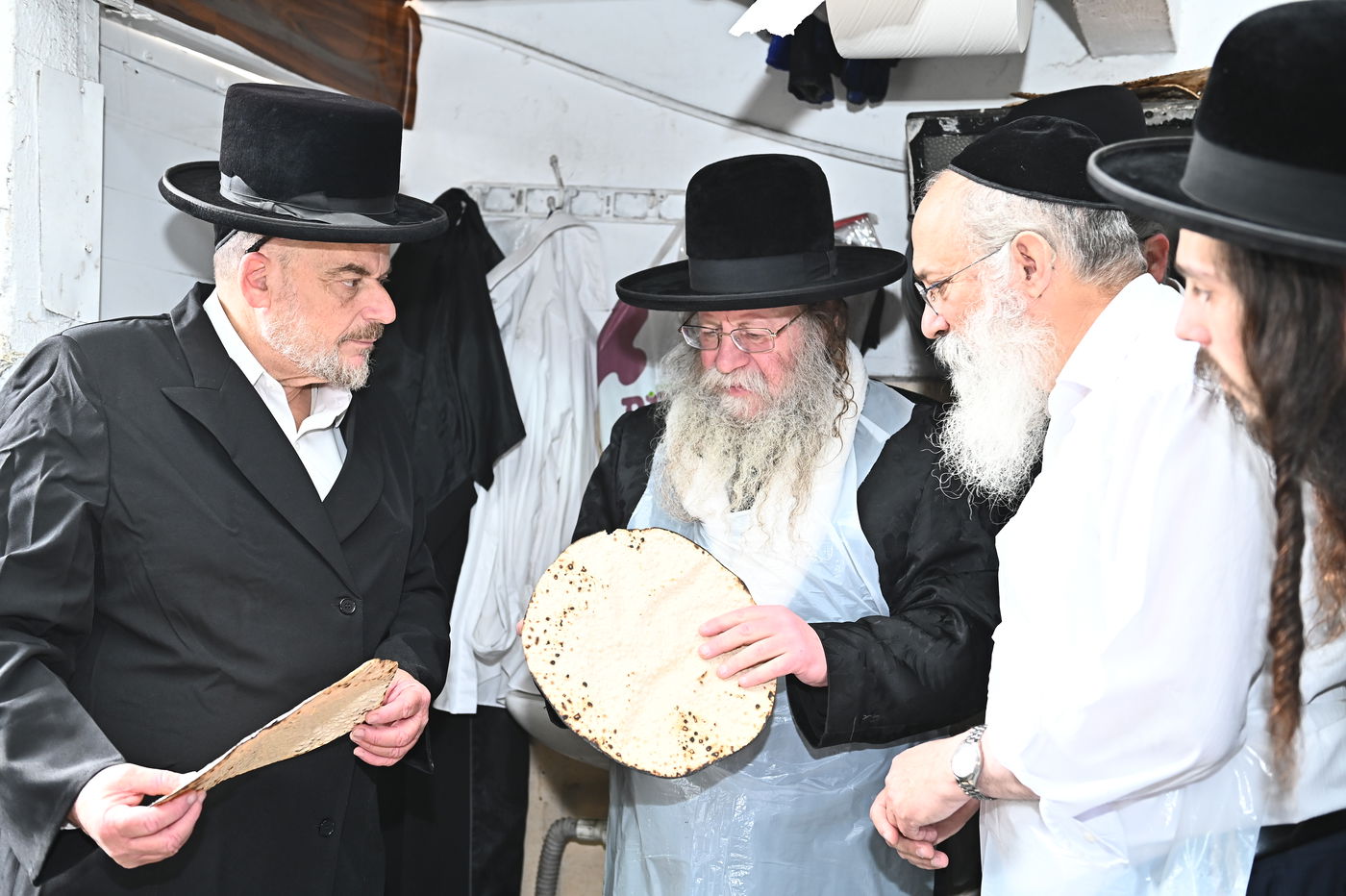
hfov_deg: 44.5
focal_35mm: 44
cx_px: 673
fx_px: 1644
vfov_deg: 30.5
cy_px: 448
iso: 1250
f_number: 3.5
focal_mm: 44
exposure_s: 1/200
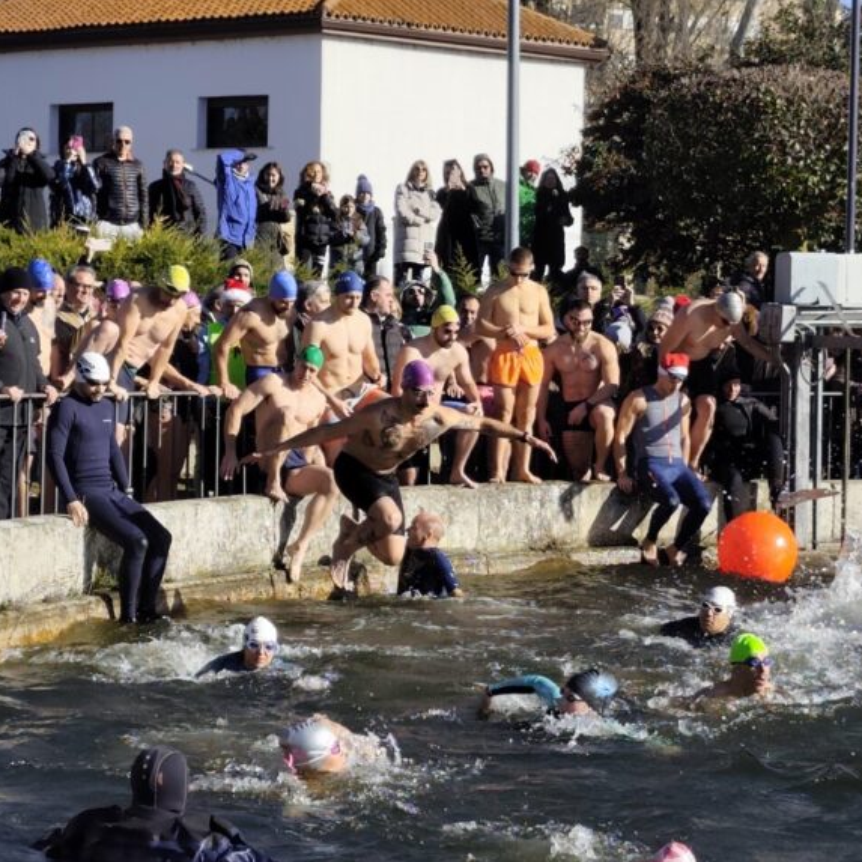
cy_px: 432
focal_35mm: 109
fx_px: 3071
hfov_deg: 16.0
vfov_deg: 16.0
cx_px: 499
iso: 50
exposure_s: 1/1442
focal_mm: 6.19
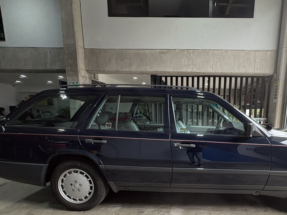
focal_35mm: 22
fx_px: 182
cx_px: 191
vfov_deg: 59.4
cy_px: 147
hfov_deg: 74.1
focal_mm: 2.22
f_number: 2.2
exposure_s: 1/120
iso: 125
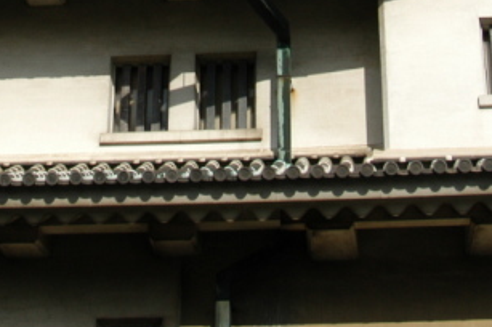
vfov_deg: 11.0
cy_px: -169
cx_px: 144
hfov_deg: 17.0
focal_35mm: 120
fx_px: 1638
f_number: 10
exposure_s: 1/350
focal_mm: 24
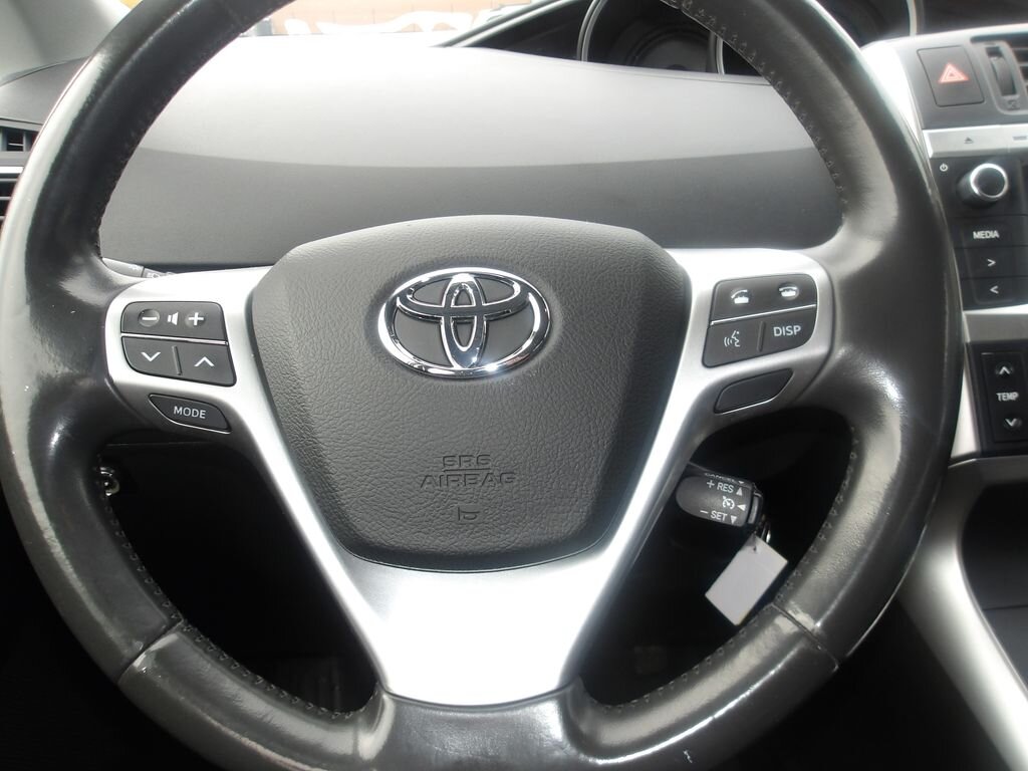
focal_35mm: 27
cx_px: 514
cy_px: 386
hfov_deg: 65.3
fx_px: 802
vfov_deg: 51.4
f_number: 3
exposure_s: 1/83
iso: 100
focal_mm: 4.9
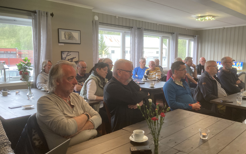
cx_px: 124
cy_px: 85
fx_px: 201
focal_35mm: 30
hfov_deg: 62.9
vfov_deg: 41.8
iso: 160
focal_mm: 3.99
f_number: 1.8
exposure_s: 1/50
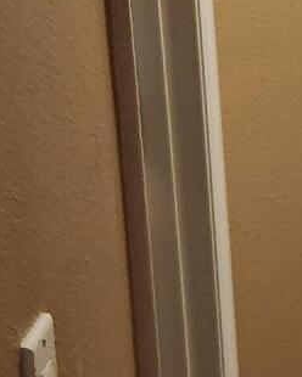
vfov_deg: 13.3
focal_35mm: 145
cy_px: 212
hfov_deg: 9.6
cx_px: 677
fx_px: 1620
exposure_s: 1/120
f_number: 1.8
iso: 400
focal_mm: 5.4
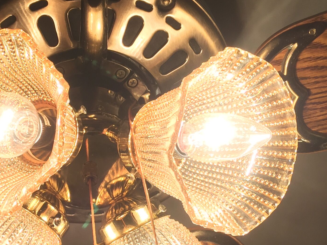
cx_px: 51
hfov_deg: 27.8
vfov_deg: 21.5
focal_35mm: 68
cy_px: 176
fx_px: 642
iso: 32
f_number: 2.2
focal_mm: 4.15
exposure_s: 1/33
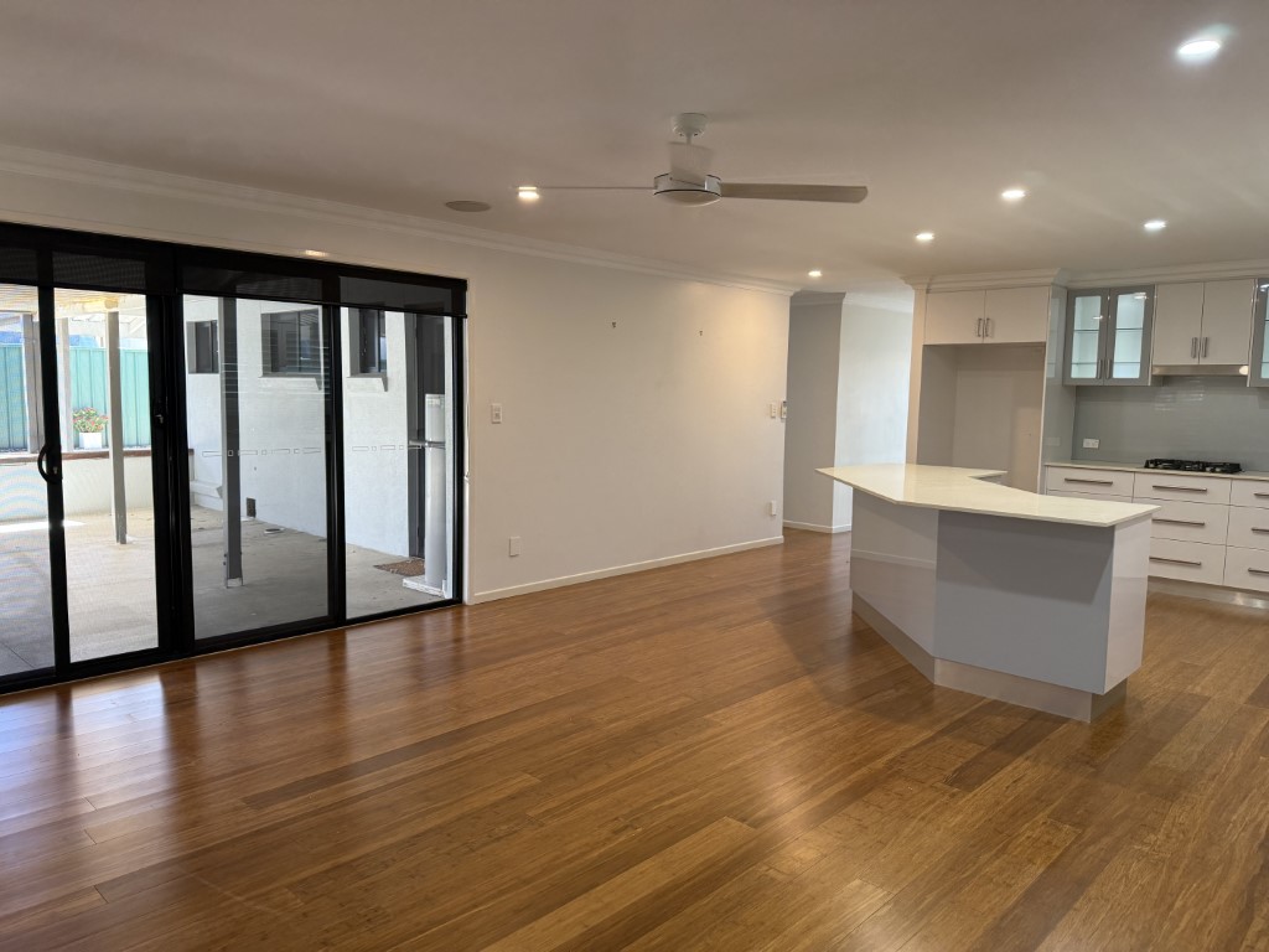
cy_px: 476
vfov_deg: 56.8
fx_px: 880
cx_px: 634
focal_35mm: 24
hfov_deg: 71.6
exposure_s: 1/100
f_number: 1.78
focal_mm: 6.76
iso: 200
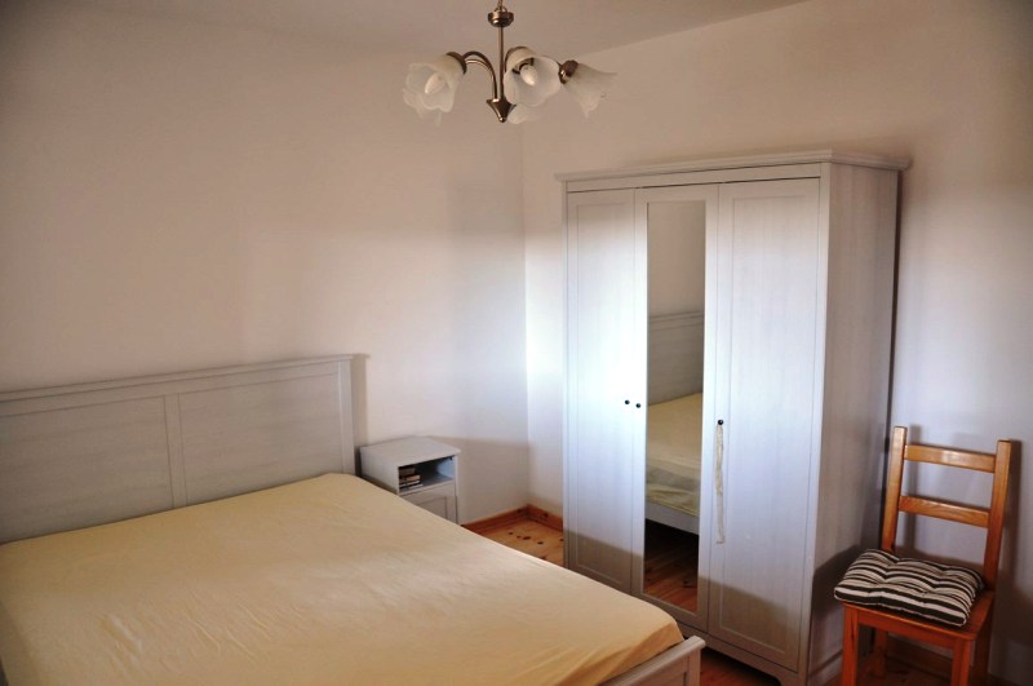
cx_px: 516
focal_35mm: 27
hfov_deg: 67.5
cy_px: 343
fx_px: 774
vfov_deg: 47.8
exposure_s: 1/60
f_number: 4
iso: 500
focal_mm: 18
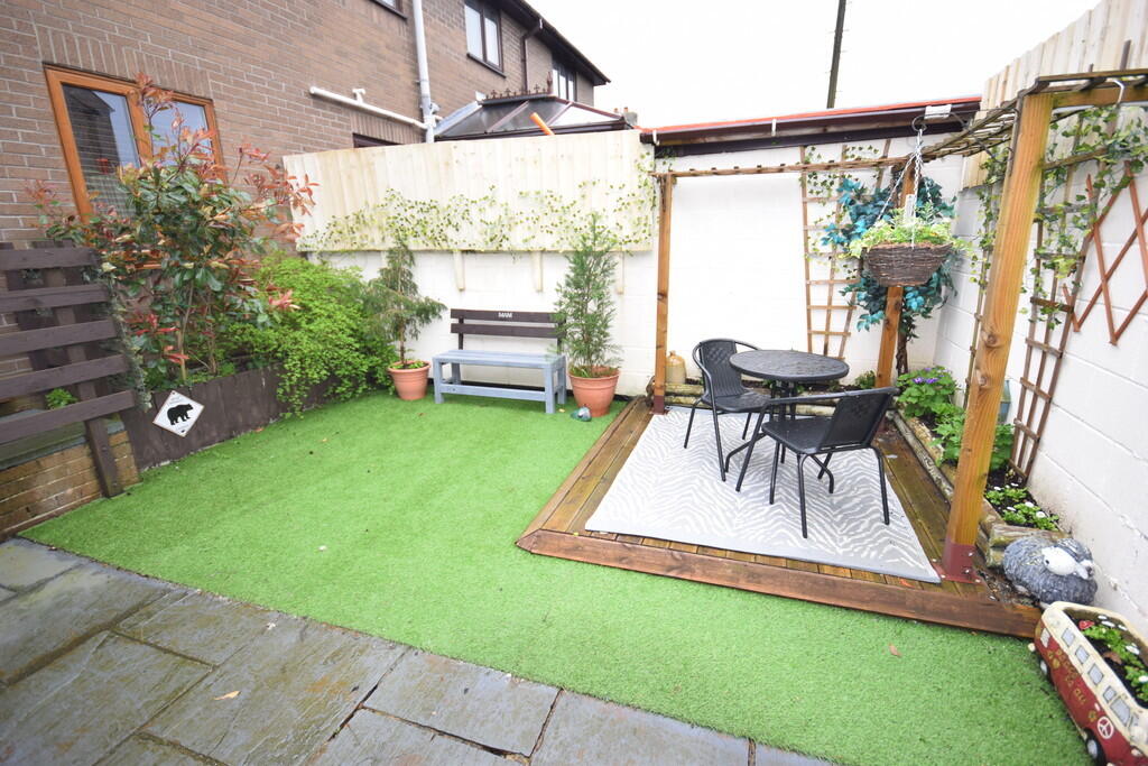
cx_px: 574
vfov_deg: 72.1
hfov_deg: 95.0
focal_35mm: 16
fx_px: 526
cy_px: 383
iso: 400
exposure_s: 1/125
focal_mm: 11
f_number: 5.6
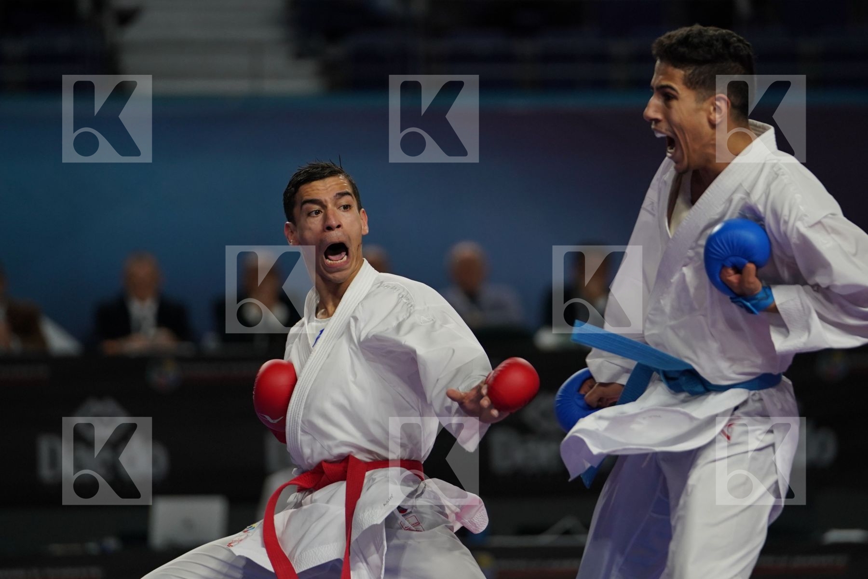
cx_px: 434
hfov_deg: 7.5
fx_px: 6582
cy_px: 290
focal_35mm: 273
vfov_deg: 5.0
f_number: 2.8
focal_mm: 182
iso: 800
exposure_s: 1/1000
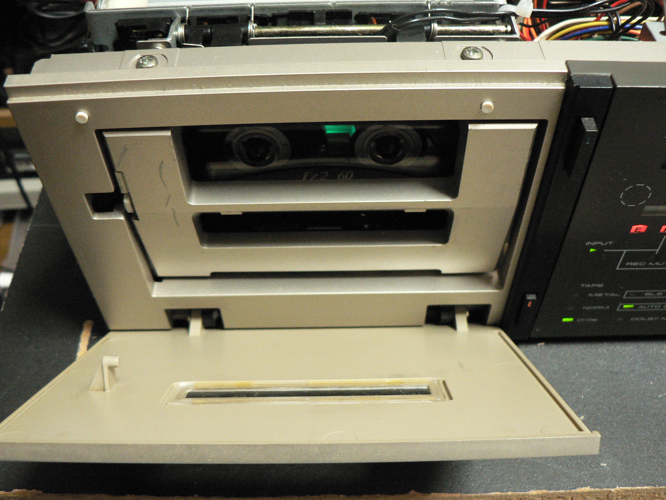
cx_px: 333
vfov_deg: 39.7
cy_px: 250
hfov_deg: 51.4
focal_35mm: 36
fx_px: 693
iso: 400
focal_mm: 6
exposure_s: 1/20
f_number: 2.8
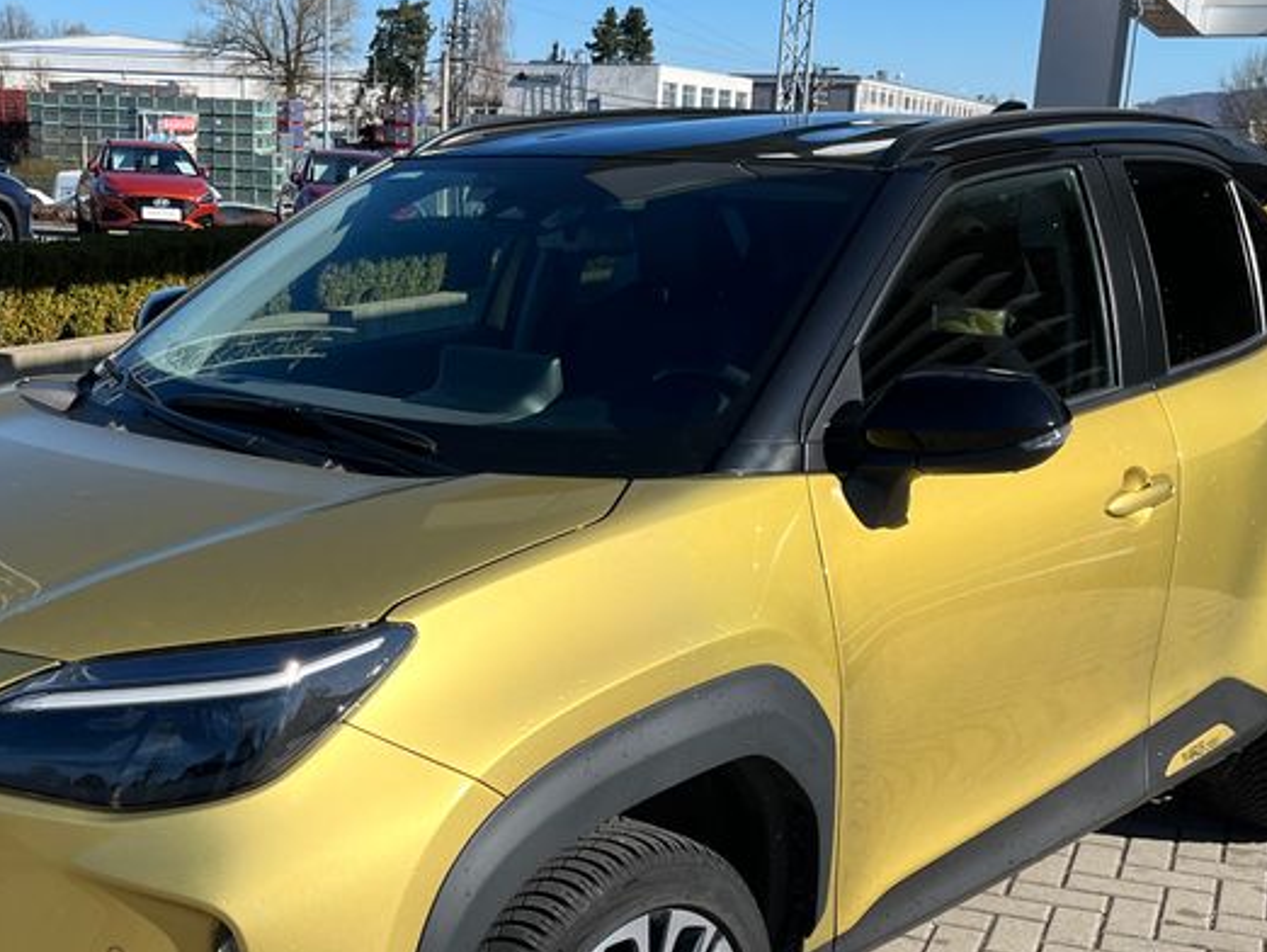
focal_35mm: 51
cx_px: 459
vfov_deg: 28.2
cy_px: 699
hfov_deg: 37.2
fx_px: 1868
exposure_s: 1/3135
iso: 50
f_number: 1.6
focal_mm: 5.1
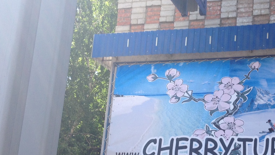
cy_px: 129
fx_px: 496
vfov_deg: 17.6
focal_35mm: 68
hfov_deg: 30.1
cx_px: 228
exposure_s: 1/665
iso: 64
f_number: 2.4
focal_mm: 4.28
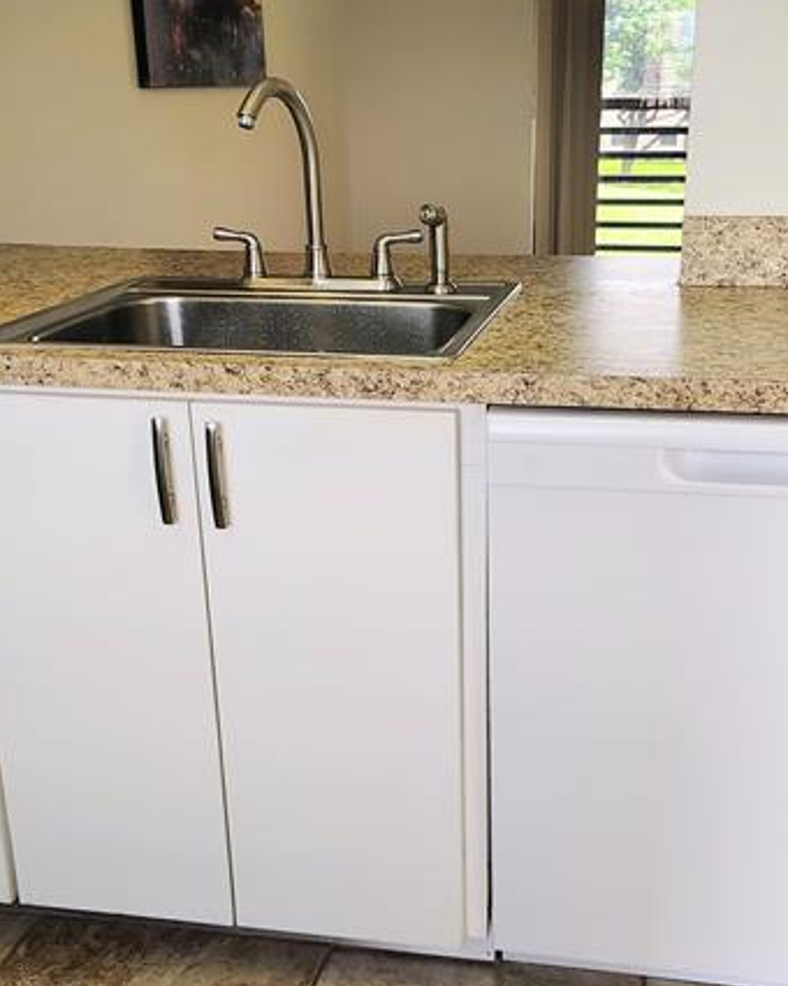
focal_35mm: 44
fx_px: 1283
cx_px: 458
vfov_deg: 41.9
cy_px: 564
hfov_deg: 34.1
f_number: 1.8
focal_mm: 5.56
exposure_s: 1/120
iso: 253
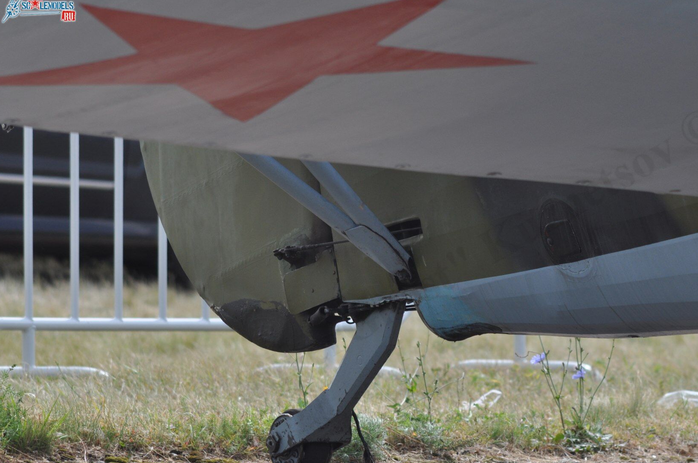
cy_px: 279
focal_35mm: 394
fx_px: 7629
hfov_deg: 5.2
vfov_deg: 3.5
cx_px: 433
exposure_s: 1/250
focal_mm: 210
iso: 200
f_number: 8
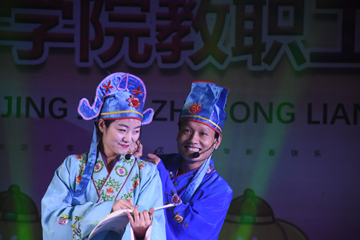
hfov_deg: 9.8
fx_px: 2099
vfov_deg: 6.5
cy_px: 120
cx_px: 180
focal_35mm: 210
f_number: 5.6
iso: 2000
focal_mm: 140
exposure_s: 1/250
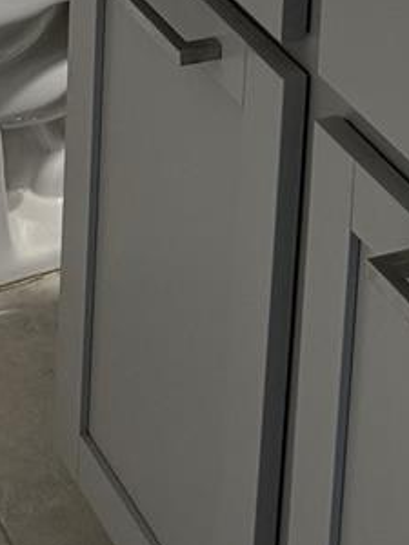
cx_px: -64
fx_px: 1938
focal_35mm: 123
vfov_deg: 13.4
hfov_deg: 11.8
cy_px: -592
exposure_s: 1/120
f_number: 1.78
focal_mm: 6.76
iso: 160
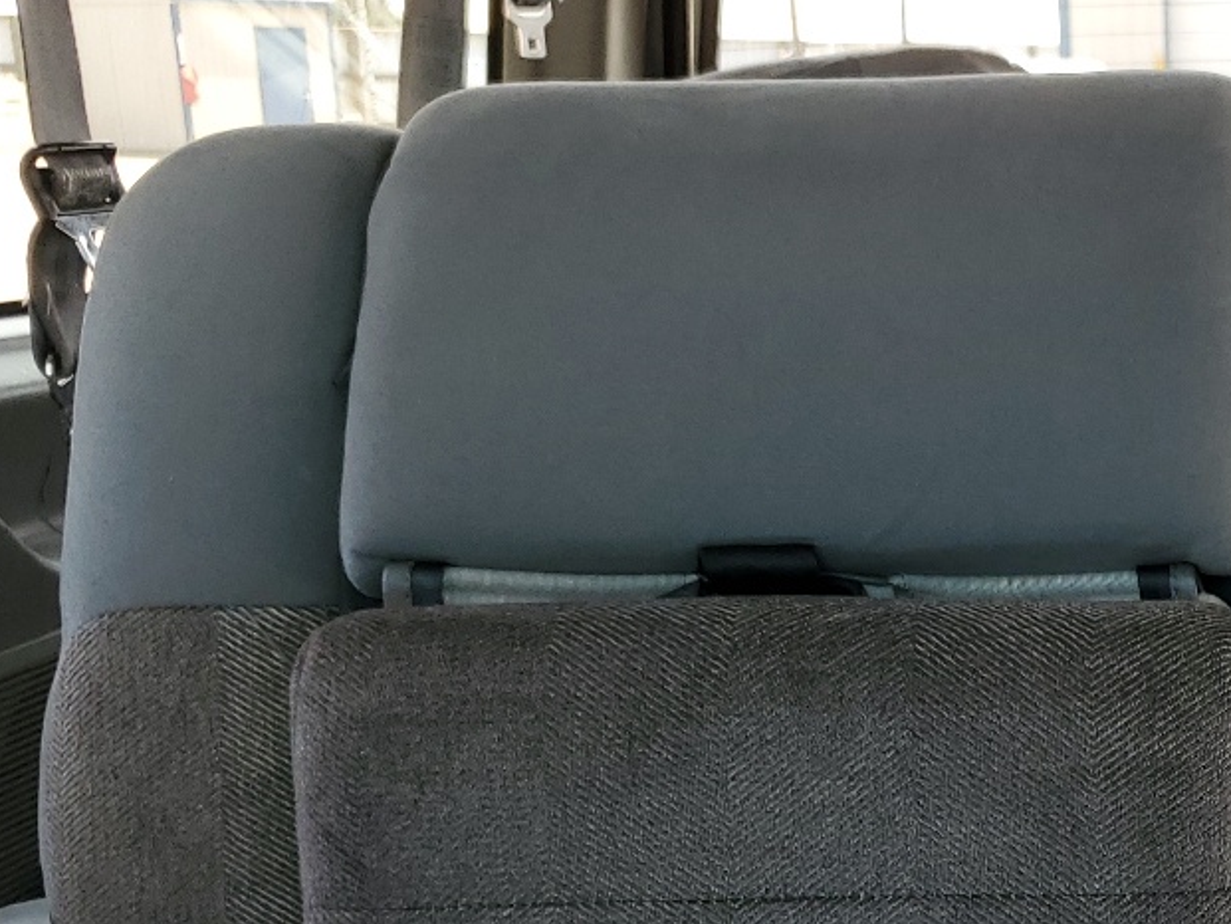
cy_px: 868
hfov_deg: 26.2
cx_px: 1431
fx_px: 2383
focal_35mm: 67
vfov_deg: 21.4
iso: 50
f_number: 1.5
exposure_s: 1/128
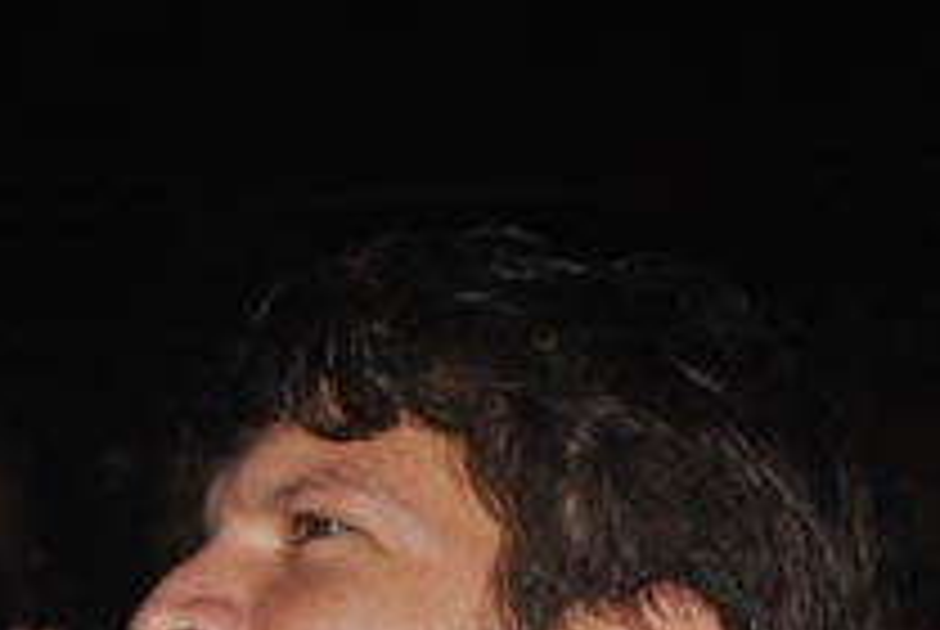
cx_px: 117
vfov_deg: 5.8
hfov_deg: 8.6
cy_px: 832
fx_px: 6208
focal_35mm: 237
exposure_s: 1/60
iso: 200
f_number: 5.6
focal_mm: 55
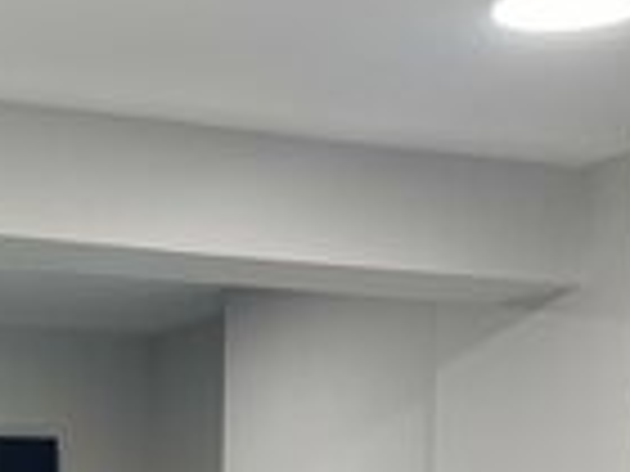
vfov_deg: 15.5
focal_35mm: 89
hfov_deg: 20.5
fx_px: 1620
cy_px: 681
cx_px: -130
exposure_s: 1/100
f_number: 1.6
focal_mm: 5.1
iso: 80
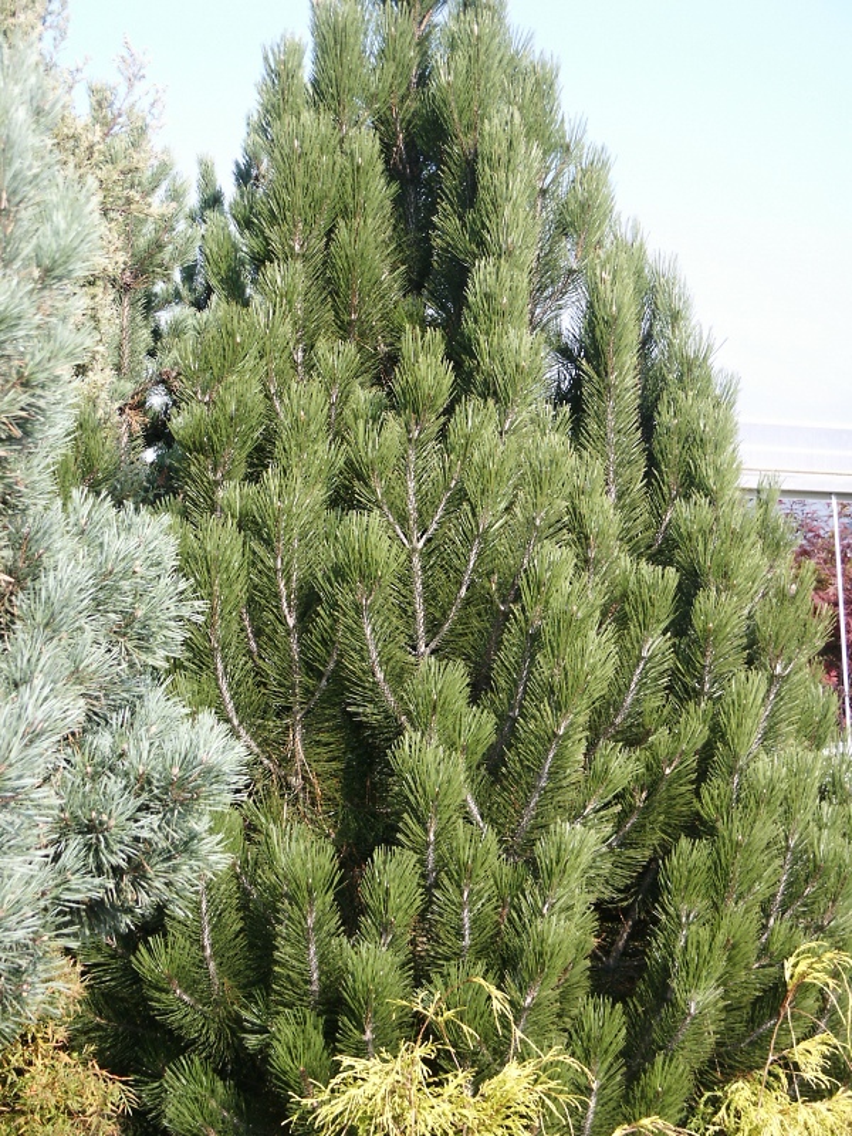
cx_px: 426
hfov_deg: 18.9
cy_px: 568
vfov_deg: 25.0
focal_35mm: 78
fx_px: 2560
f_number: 3.6
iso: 64
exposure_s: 1/250
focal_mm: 15.63
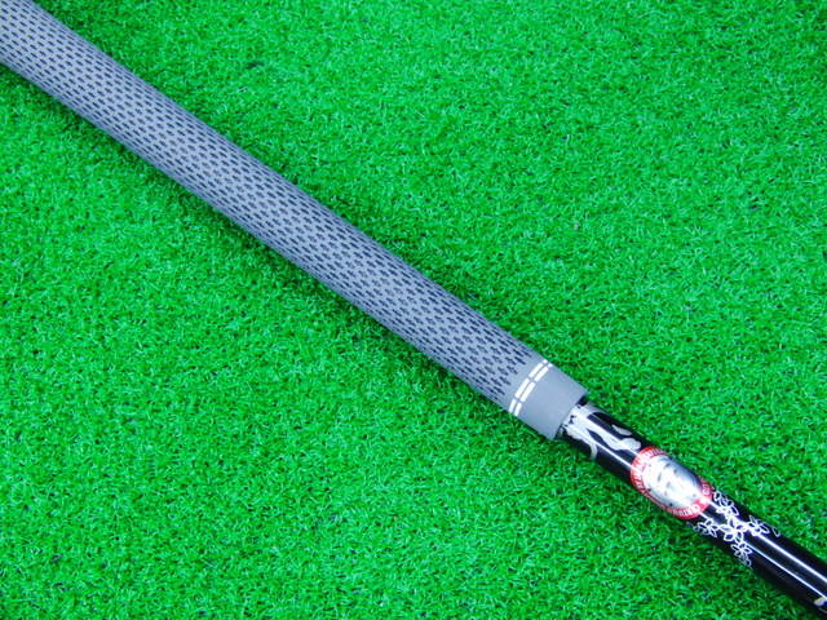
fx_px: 884
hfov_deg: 50.1
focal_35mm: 37
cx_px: 414
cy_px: 310
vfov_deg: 38.7
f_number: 3.6
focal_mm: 6.42
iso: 400
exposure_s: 1/20
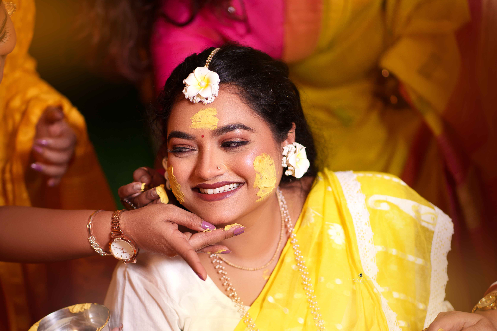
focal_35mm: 127
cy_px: 166
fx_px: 1753
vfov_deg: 10.8
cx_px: 248
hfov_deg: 16.1
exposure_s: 1/1000
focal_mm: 85
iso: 250
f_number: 1.4
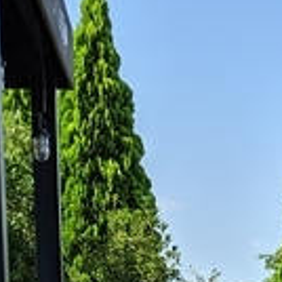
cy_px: 497
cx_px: 267
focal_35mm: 143
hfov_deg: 12.1
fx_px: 1318
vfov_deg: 11.4
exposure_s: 1/1805
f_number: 1.8
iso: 57
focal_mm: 4.44
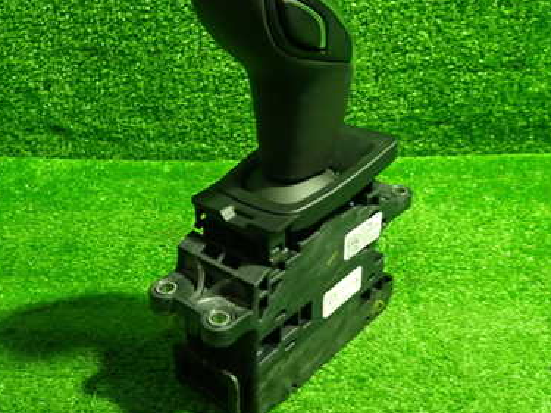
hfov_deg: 46.7
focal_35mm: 40
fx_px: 636
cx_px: 303
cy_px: 188
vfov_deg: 35.9
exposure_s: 1/30
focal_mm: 4.5
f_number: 2
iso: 400
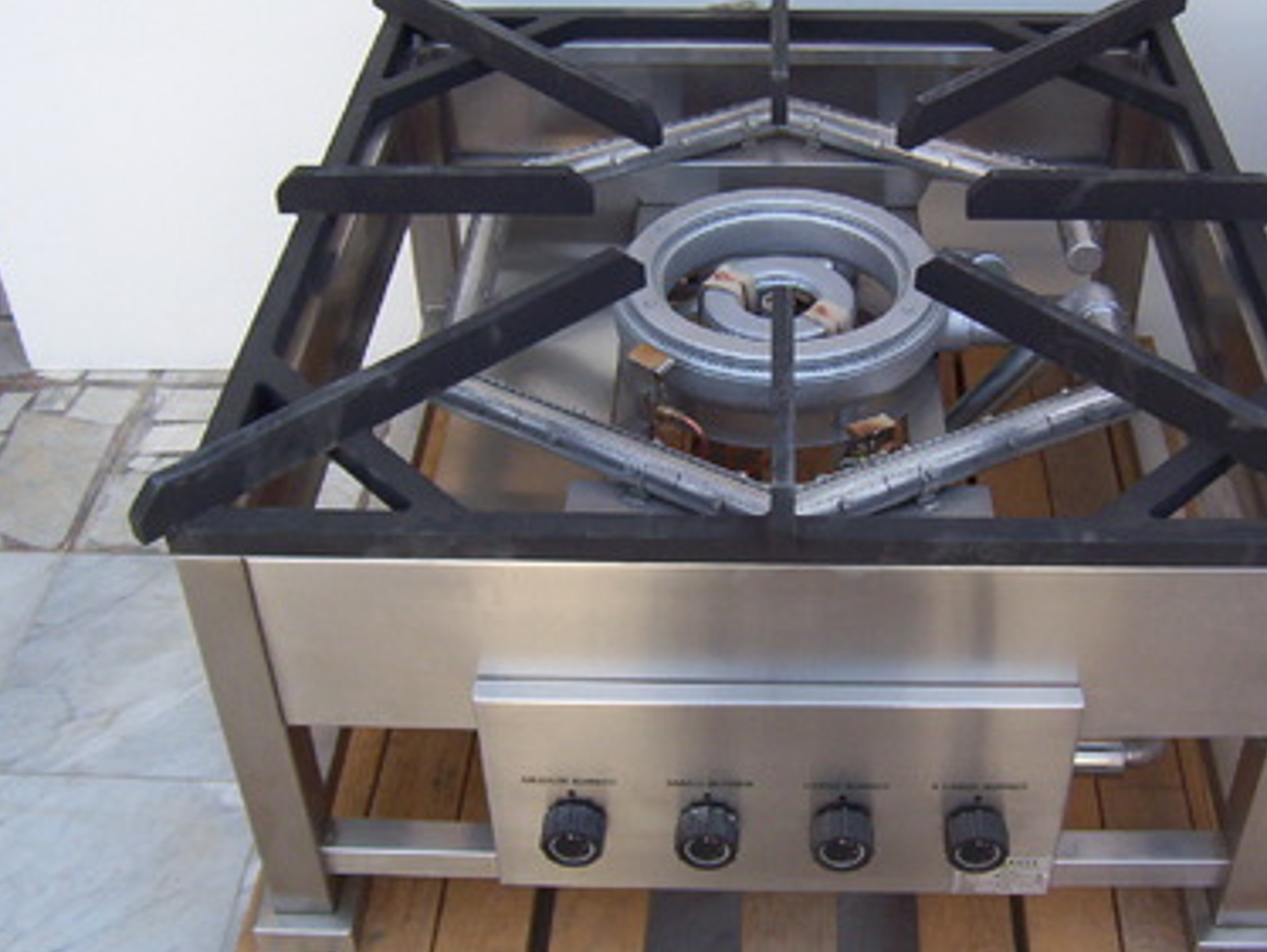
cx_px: 737
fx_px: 1612
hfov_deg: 42.8
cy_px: 422
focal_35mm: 44
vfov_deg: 32.9
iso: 100
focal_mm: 5.54
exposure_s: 1/437
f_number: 2.76
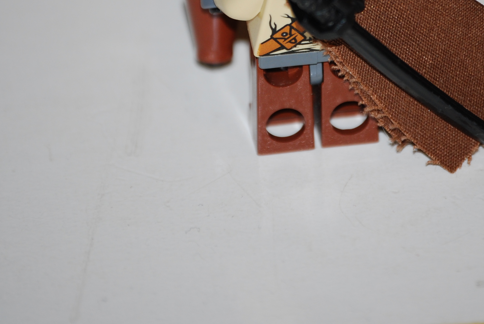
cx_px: 305
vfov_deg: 3.4
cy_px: 8
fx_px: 5492
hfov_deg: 5.0
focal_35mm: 408
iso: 200
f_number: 5
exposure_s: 1/60
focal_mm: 130
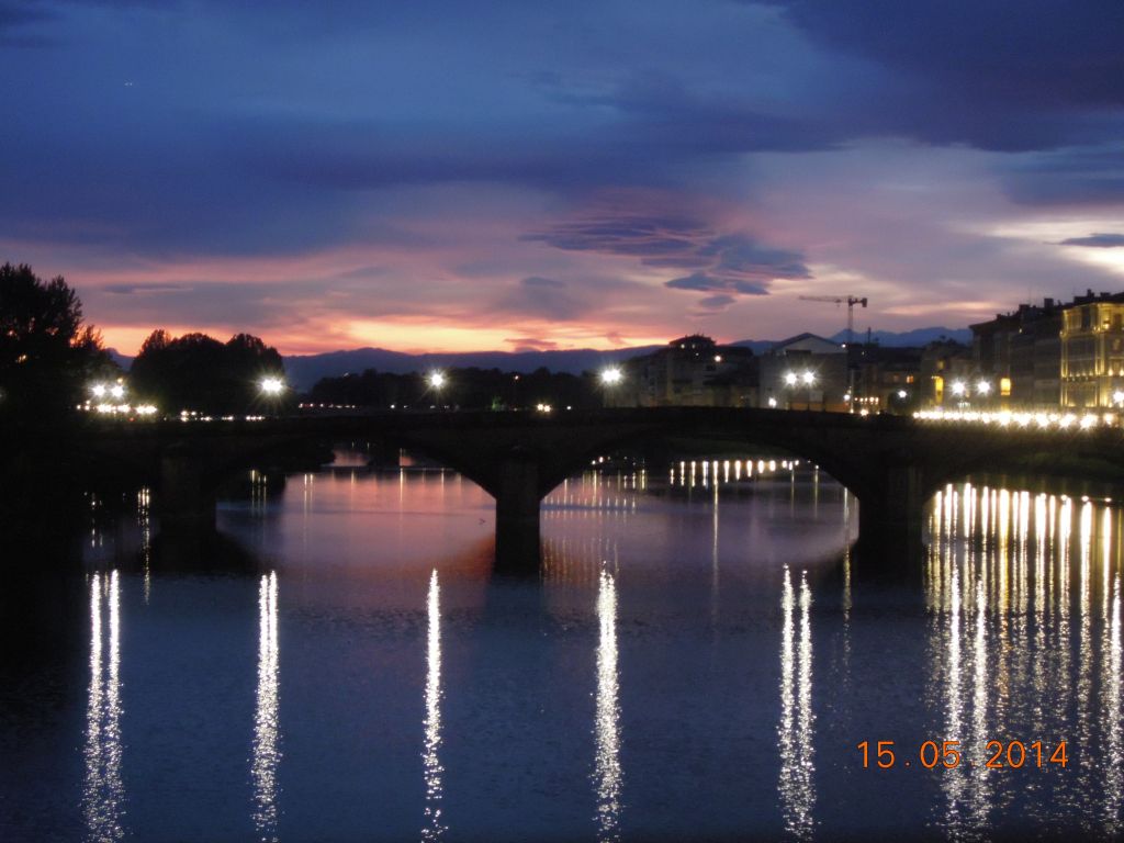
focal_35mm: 100
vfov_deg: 14.8
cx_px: 562
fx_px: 3247
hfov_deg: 19.6
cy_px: 422
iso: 800
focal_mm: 17.9
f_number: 4.9
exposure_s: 1/6
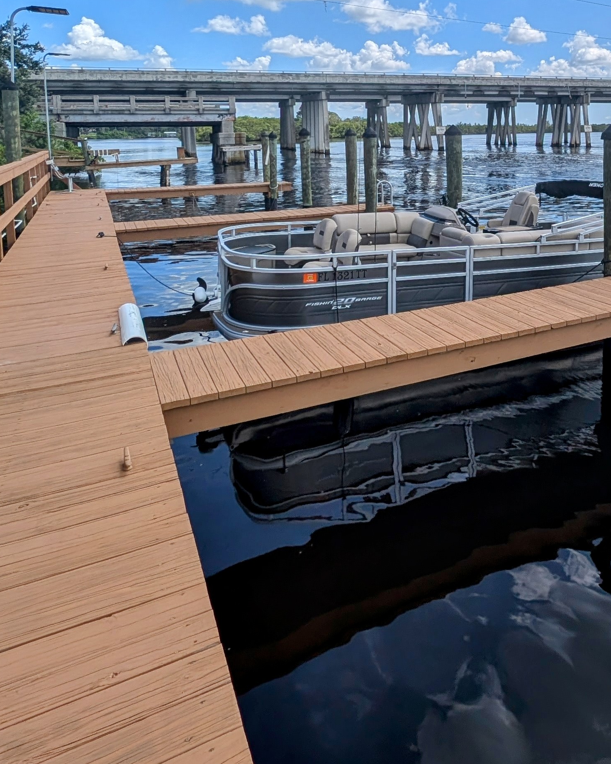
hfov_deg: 52.1
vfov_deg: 61.9
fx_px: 588
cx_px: 471
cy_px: 181
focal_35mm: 26
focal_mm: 2.23
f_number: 1.95
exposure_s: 1/2725
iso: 39
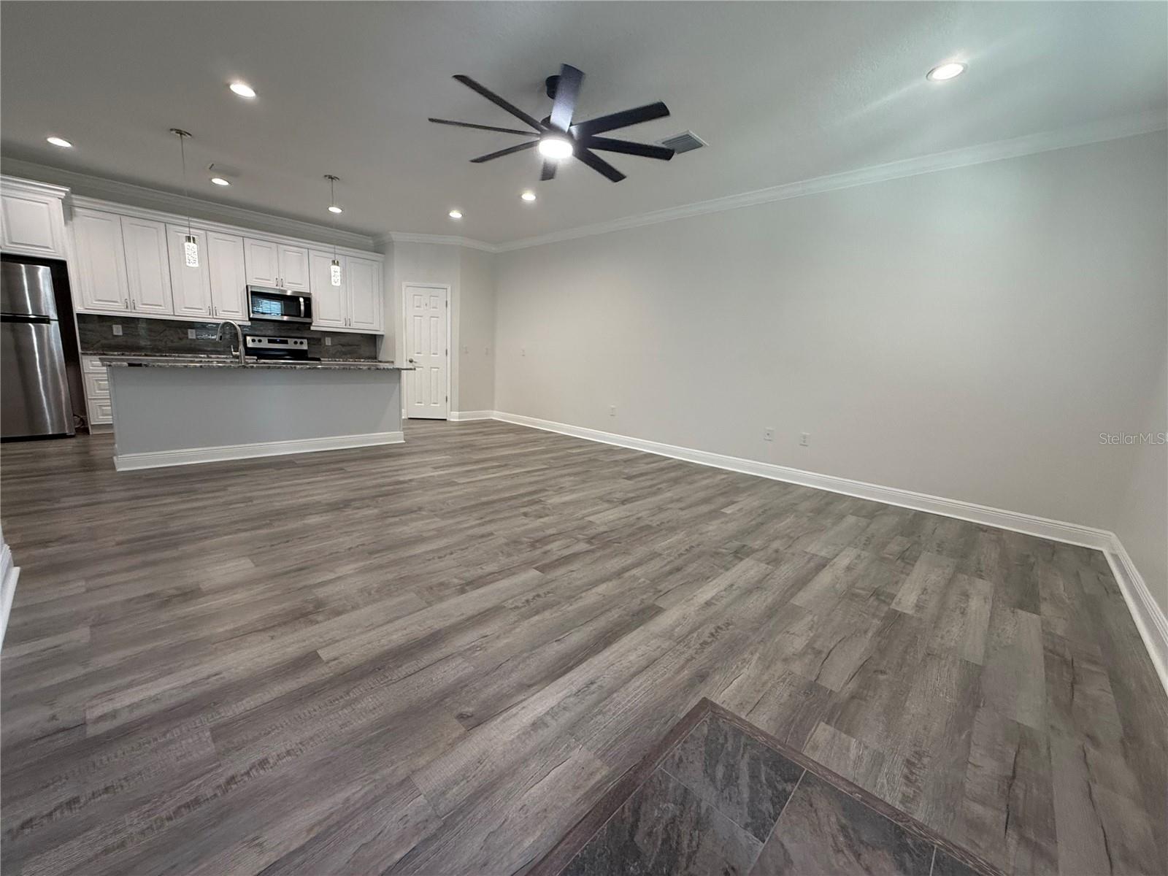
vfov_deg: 85.7
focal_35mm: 14
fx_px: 472
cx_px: 584
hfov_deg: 102.1
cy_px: 438
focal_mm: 2.22
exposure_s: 1/120
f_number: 2.2
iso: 320
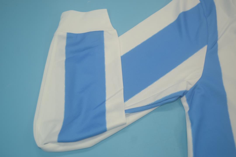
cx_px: 118
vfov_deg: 34.2
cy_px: 78
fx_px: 256
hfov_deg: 49.6
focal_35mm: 39
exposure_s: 1/160
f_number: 4.2
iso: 200
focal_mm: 26
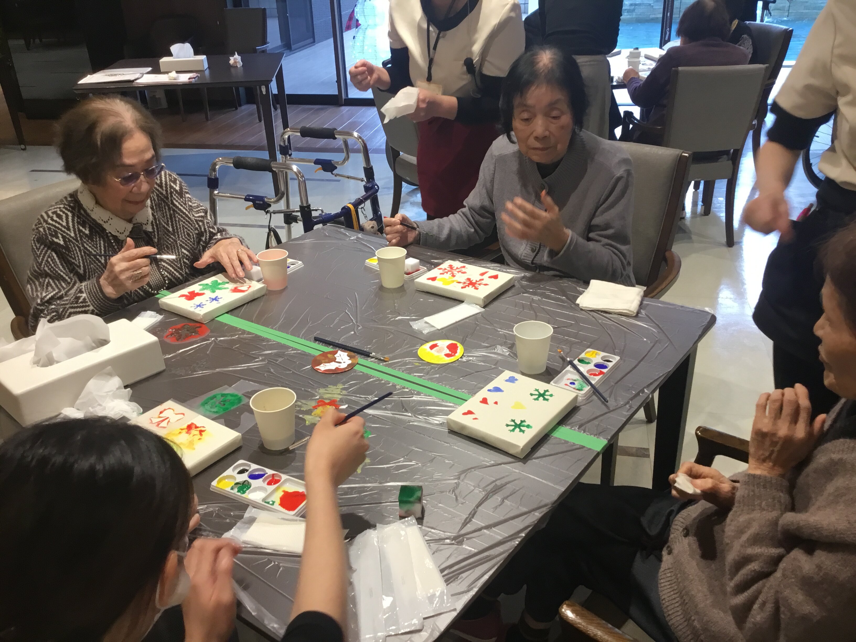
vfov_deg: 45.4
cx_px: 428
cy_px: 321
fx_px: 767
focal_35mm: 31
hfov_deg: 58.4
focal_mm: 3.3
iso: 50
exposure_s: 1/30
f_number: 2.4
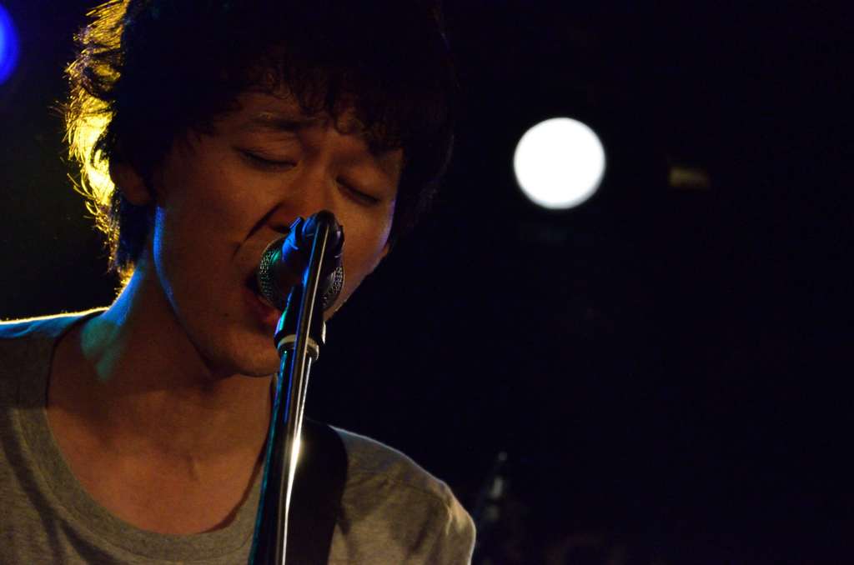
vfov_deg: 8.7
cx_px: 427
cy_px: 282
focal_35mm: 158
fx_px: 3728
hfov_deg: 13.1
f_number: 8
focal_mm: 105
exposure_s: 1/80
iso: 6400
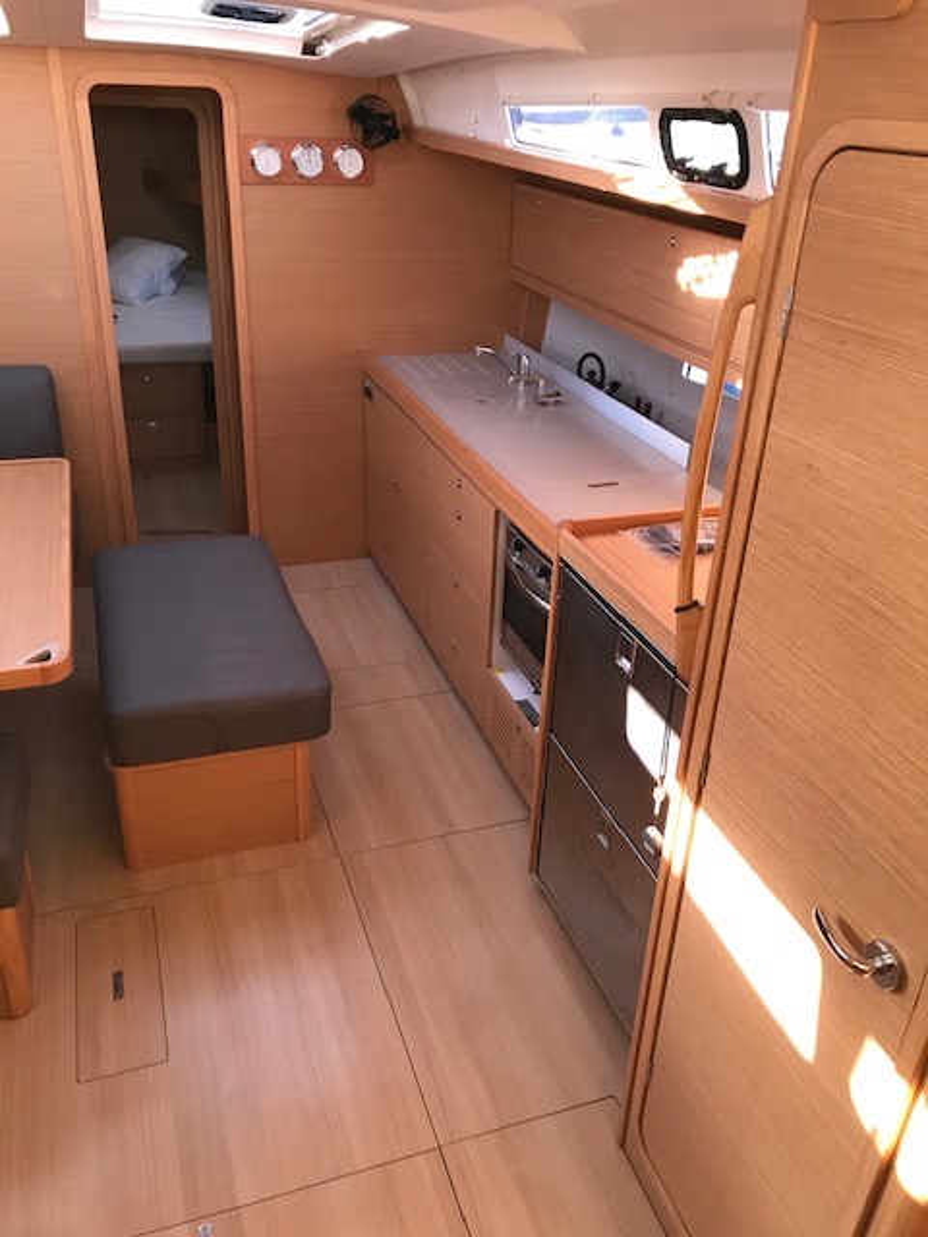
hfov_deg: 49.7
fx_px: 1001
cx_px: 464
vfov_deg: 63.4
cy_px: 618
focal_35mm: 28
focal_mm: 3.99
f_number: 1.8
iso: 32
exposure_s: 1/31
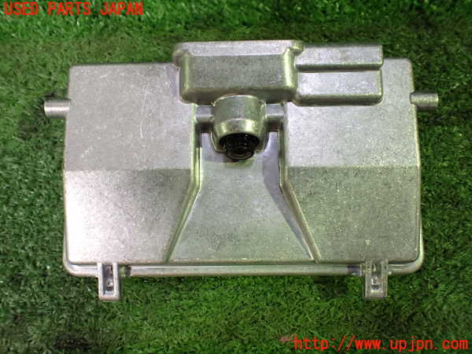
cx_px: 236
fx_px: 409
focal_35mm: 30
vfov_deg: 46.8
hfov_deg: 60.0
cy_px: 177
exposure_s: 1/125
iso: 800
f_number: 2.3
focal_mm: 5.4
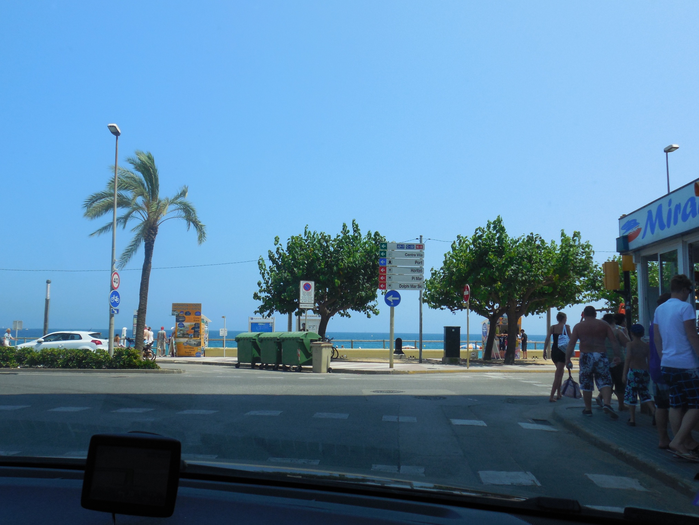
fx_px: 606
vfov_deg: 46.8
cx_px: 350
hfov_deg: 60.0
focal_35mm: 30
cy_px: 262
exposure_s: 1/1000
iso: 125
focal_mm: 5.3
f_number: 3.8
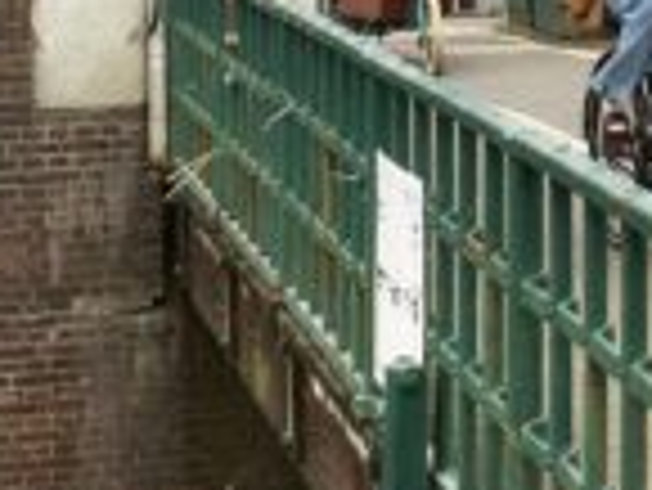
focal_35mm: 139
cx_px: 769
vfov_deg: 10.5
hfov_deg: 13.8
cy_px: -139
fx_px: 2620
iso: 25
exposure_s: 1/810
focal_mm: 4.15
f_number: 2.2
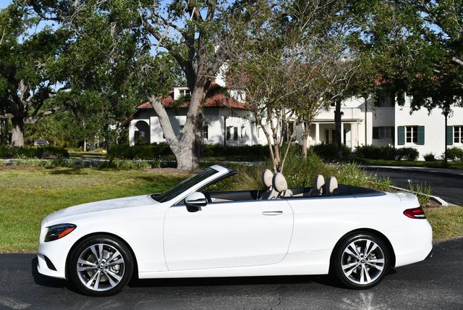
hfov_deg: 41.1
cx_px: 232
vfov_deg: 28.1
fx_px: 618
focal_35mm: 48
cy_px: 155
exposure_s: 1/400
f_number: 10
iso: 100
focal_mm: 24
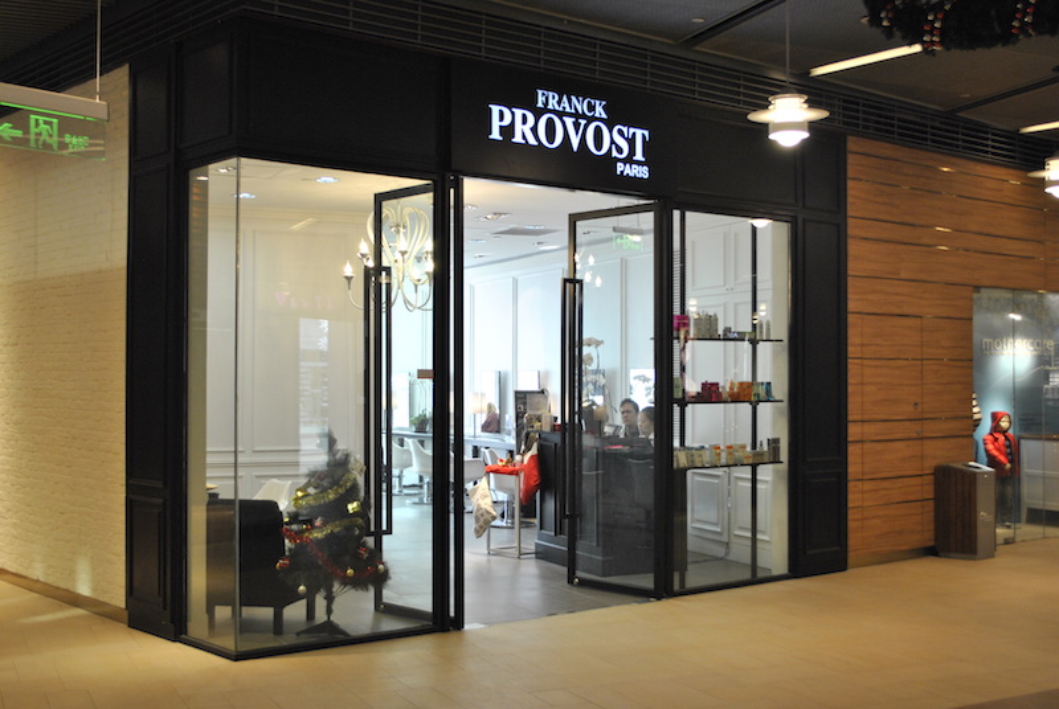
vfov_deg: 30.0
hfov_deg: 43.5
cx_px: 530
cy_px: 354
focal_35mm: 45
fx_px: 1326
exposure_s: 1/40
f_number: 4.5
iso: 400
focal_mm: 30
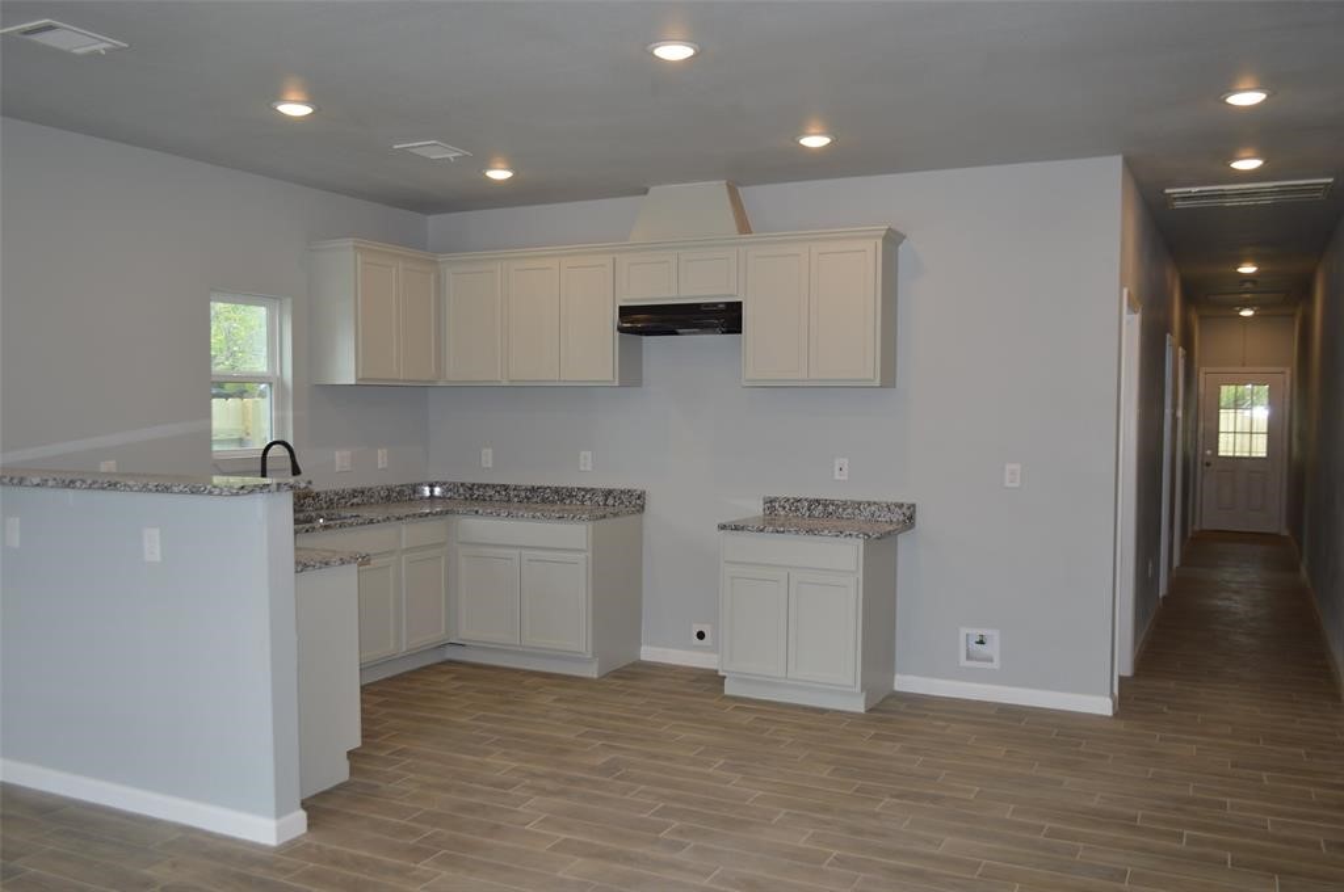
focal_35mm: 30
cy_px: 446
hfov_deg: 62.0
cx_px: 672
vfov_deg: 43.5
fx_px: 1119
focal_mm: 20
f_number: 3.8
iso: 100
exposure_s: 1/60
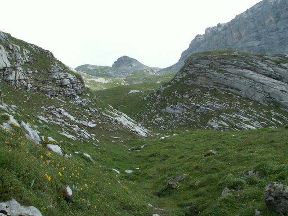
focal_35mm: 35
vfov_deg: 40.7
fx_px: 291
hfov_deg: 52.6
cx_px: 144
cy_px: 108
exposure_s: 1/200
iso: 50
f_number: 5.6
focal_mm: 5.86
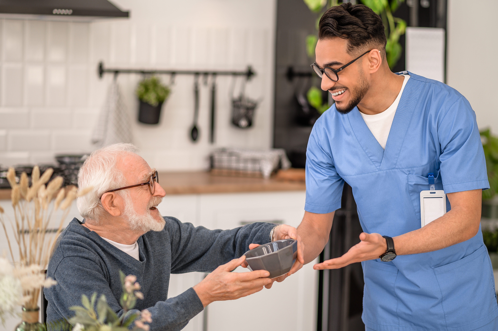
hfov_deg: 23.9
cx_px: 249
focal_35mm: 85
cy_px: 166
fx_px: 1175
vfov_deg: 16.1
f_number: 2.2
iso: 100
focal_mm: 85
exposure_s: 1/400
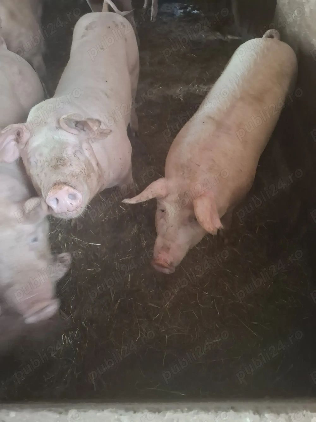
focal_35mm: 23
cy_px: 211
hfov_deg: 58.9
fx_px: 280
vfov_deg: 73.9
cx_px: 158
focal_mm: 5.54
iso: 800
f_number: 1.8
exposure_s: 1/24
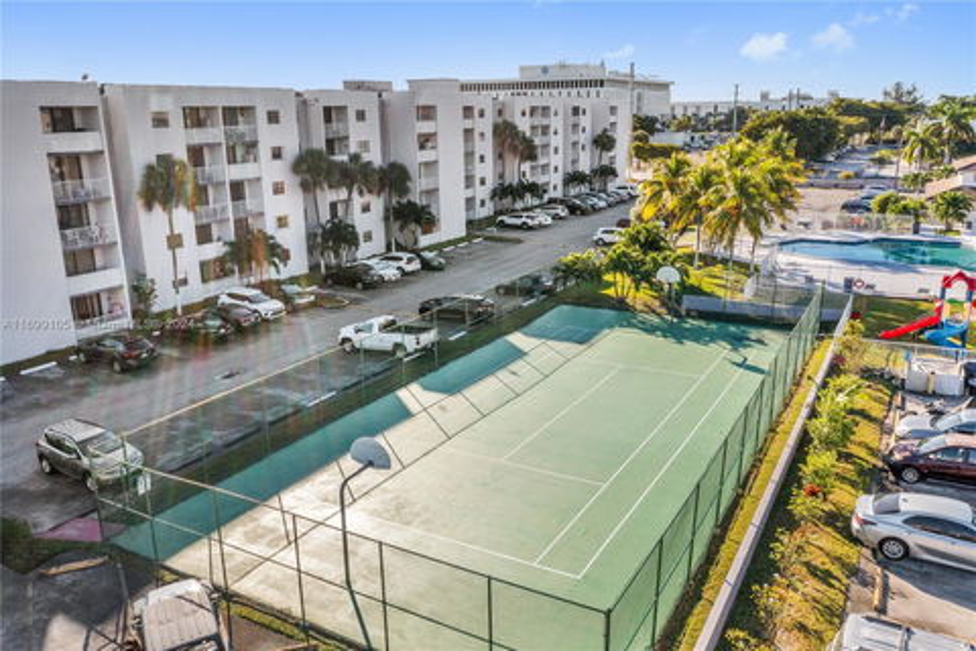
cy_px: 326
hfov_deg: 65.5
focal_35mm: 28
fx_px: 759
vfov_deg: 46.4
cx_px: 488
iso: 100
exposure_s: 1/640
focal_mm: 10.26
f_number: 6.3
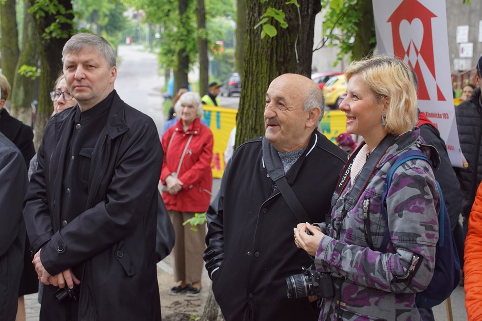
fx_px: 1004
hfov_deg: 27.0
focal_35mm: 75
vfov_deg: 18.2
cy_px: 160
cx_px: 241
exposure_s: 1/160
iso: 400
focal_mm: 50
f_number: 5
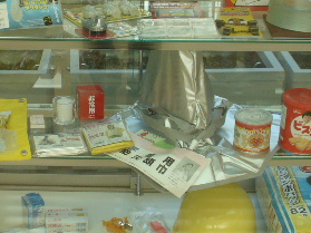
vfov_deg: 17.2
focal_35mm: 85
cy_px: 40
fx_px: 763
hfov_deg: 23.0
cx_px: 119
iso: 80
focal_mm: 6.1
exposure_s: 1/125
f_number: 2.8
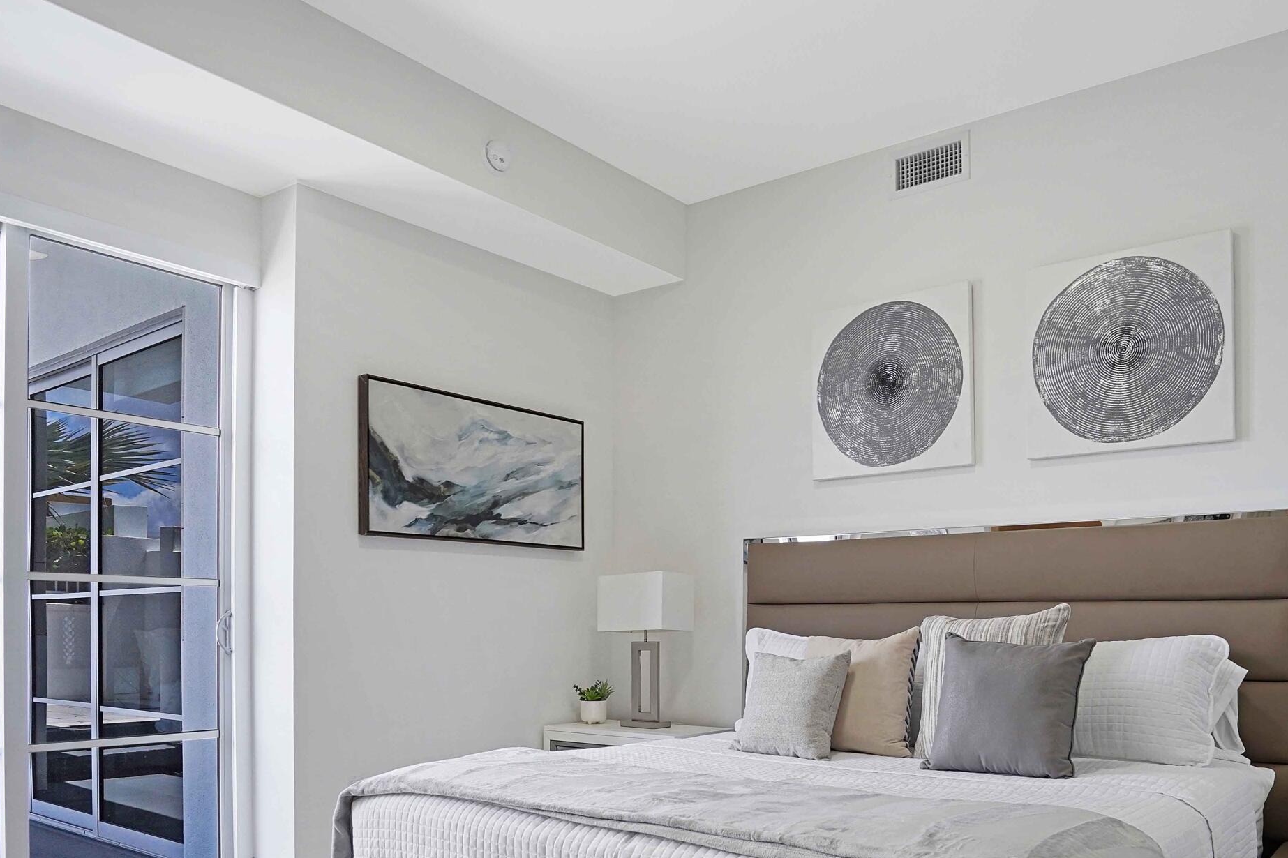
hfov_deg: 69.1
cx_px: 731
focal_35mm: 26
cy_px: 614
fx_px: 930
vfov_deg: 48.2
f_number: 5
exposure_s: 1/200
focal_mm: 16
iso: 640
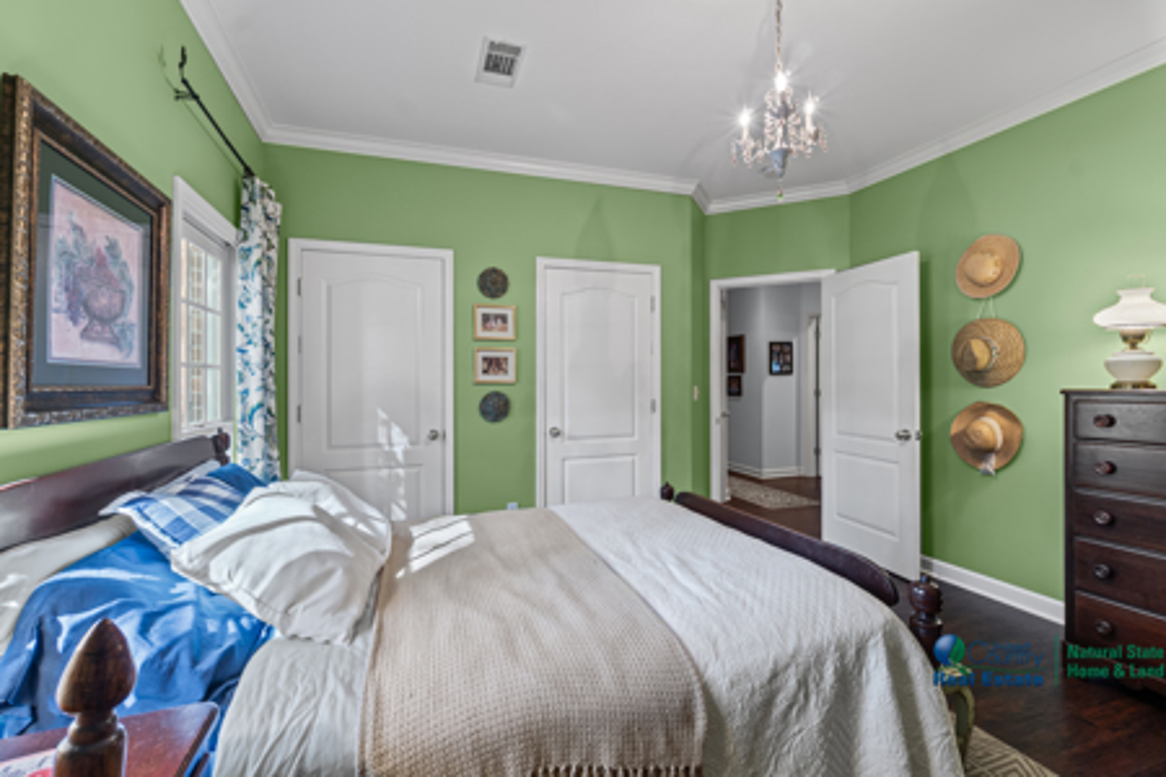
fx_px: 486
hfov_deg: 100.4
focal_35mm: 15
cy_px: 388
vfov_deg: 77.3
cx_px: 583
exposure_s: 1
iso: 250
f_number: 9
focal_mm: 10
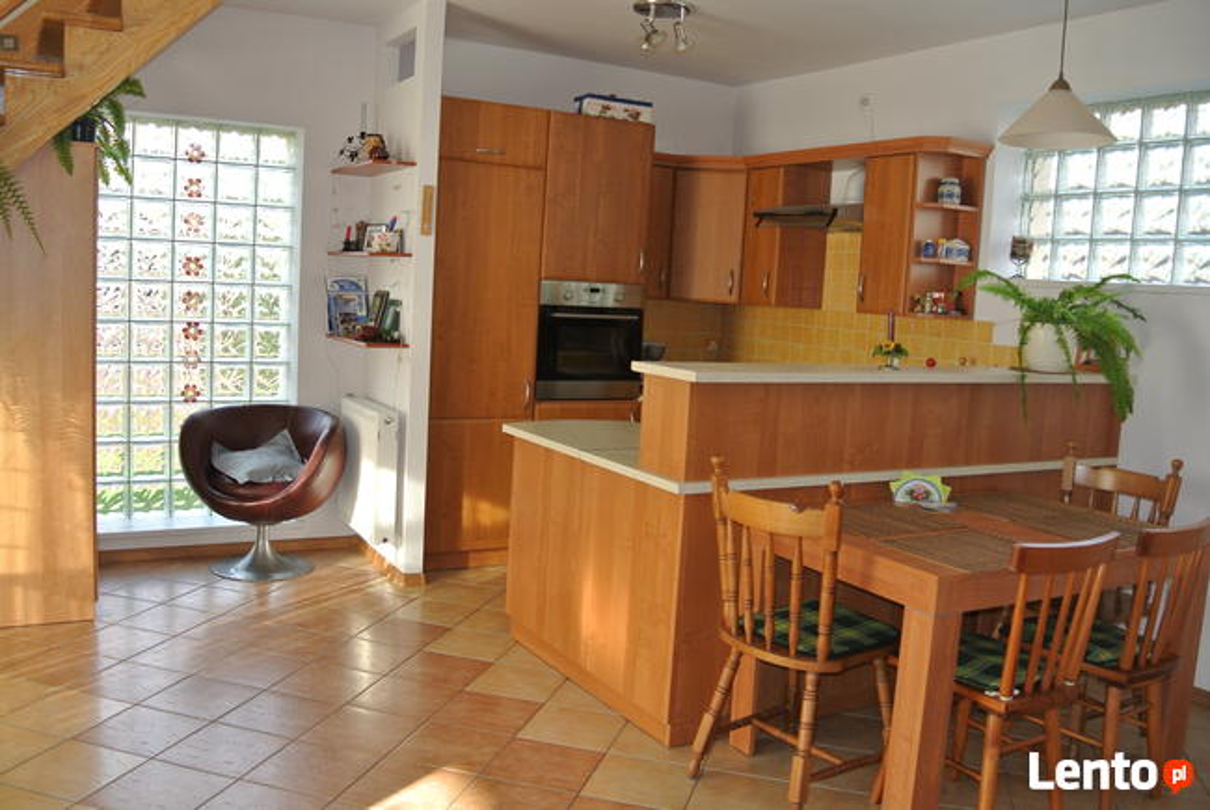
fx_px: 1077
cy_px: 405
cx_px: 605
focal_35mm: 32
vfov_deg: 41.2
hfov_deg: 58.7
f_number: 3.8
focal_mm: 12
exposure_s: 1/60
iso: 200
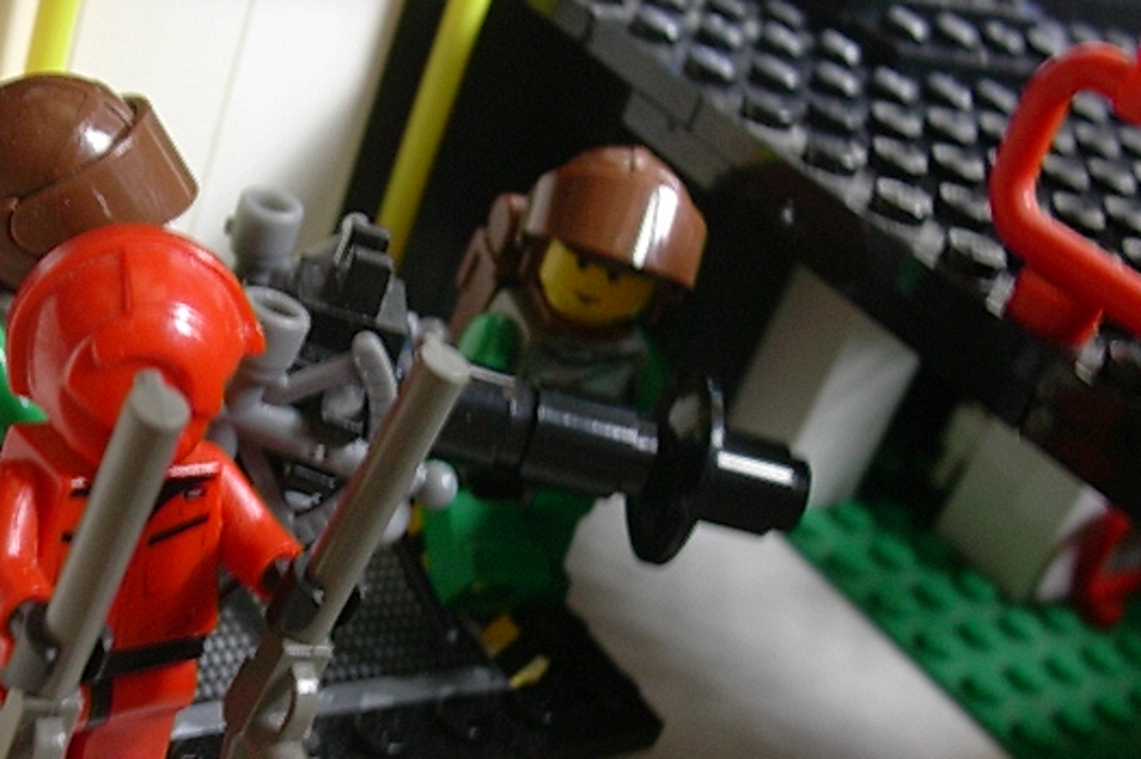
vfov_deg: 23.7
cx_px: 469
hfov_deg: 35.0
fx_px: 1805
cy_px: 406
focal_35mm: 57
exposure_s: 1/10.6
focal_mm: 6.7
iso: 70
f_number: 2.9
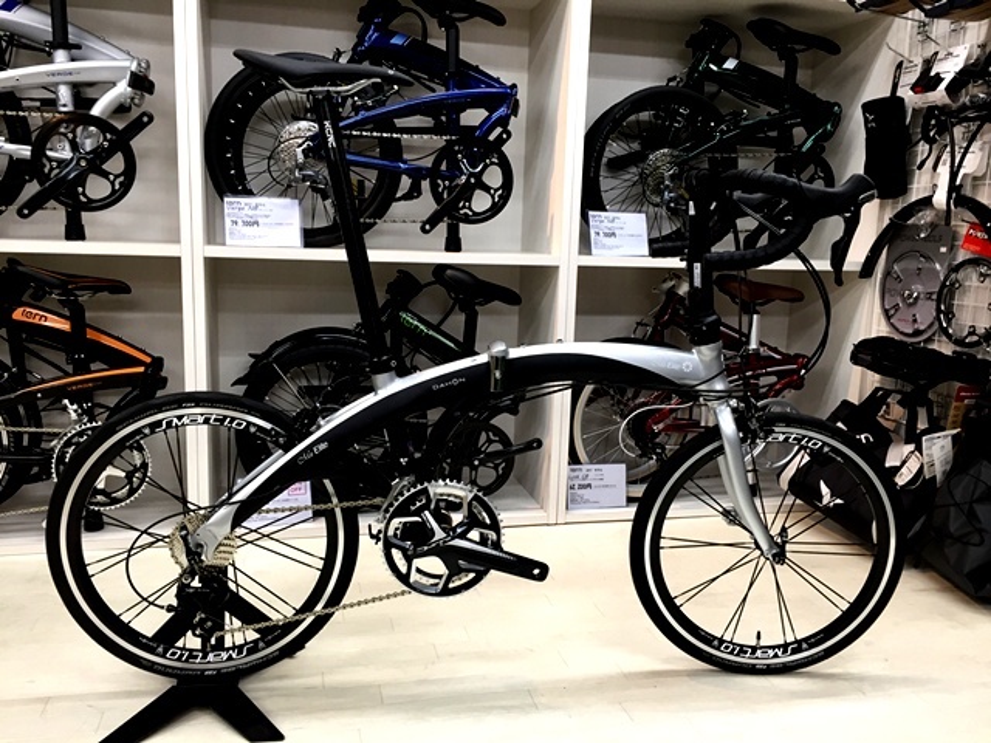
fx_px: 830
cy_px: 372
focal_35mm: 29
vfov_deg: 48.2
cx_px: 496
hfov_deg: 61.7
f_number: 2.2
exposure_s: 1/33
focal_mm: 4.15
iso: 50
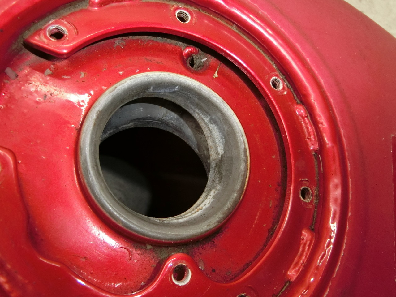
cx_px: 198
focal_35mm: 25
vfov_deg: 54.9
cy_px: 148
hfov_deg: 69.4
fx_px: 286
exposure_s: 1/60
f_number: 3.5
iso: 250
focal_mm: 4.5
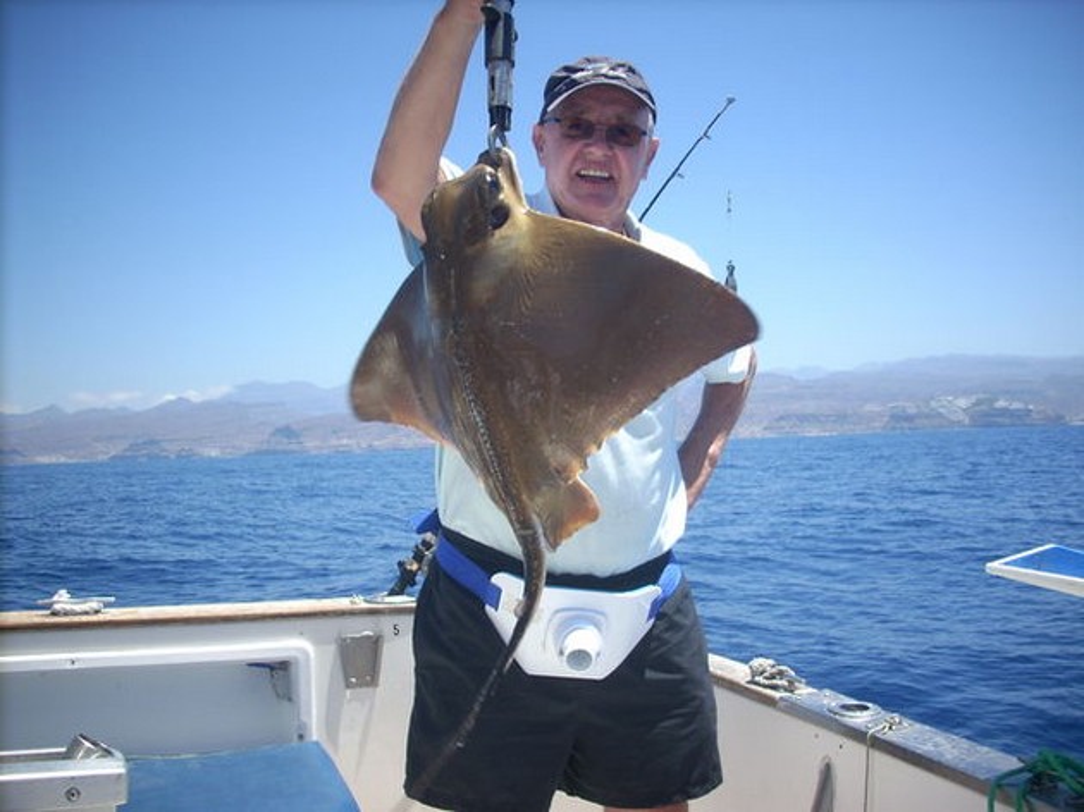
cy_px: 406
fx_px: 1158
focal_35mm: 37
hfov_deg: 50.2
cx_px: 542
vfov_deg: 38.6
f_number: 5.6
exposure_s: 1/185
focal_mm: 6.2
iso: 64
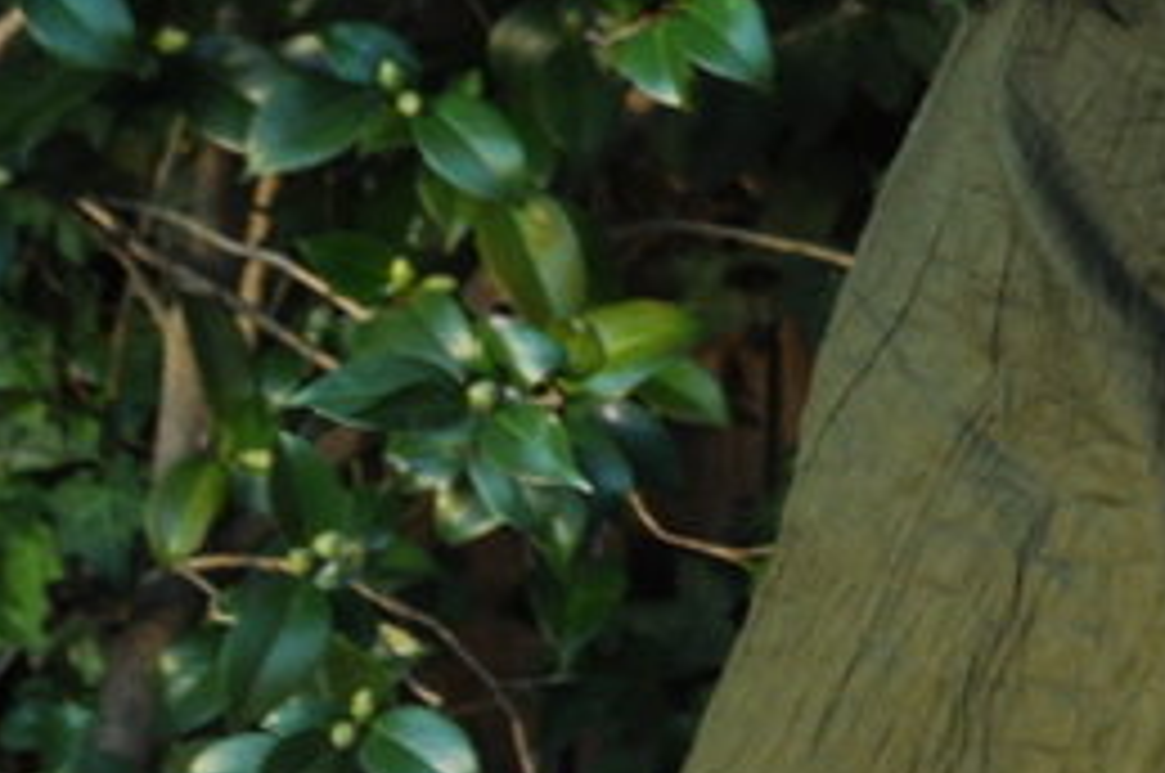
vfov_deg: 4.8
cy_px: -369
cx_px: 2294
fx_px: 9211
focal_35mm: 285
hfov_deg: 7.0
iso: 800
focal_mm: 48
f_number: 5.6
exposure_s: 1/200
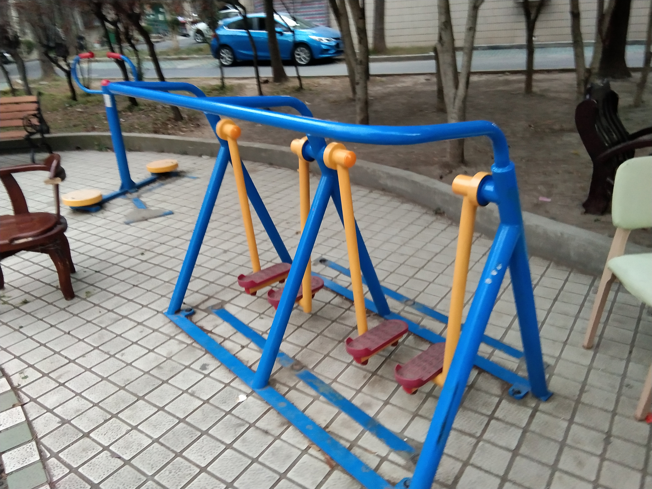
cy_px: 244
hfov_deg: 58.4
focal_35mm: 31
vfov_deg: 45.4
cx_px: 326
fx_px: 584
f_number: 2.2
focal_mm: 3.69
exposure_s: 1/33.3
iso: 320
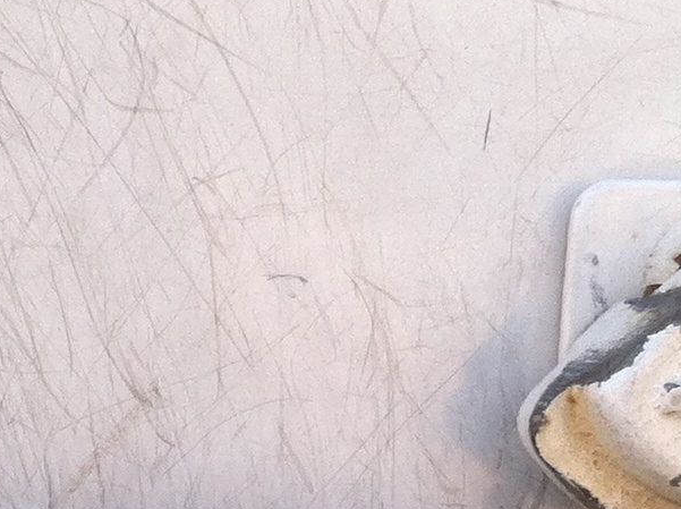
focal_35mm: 151
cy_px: 829
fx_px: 2966
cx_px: -215
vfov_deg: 9.5
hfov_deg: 12.7
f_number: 2.8
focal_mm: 3.85
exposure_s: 1/219
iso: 80
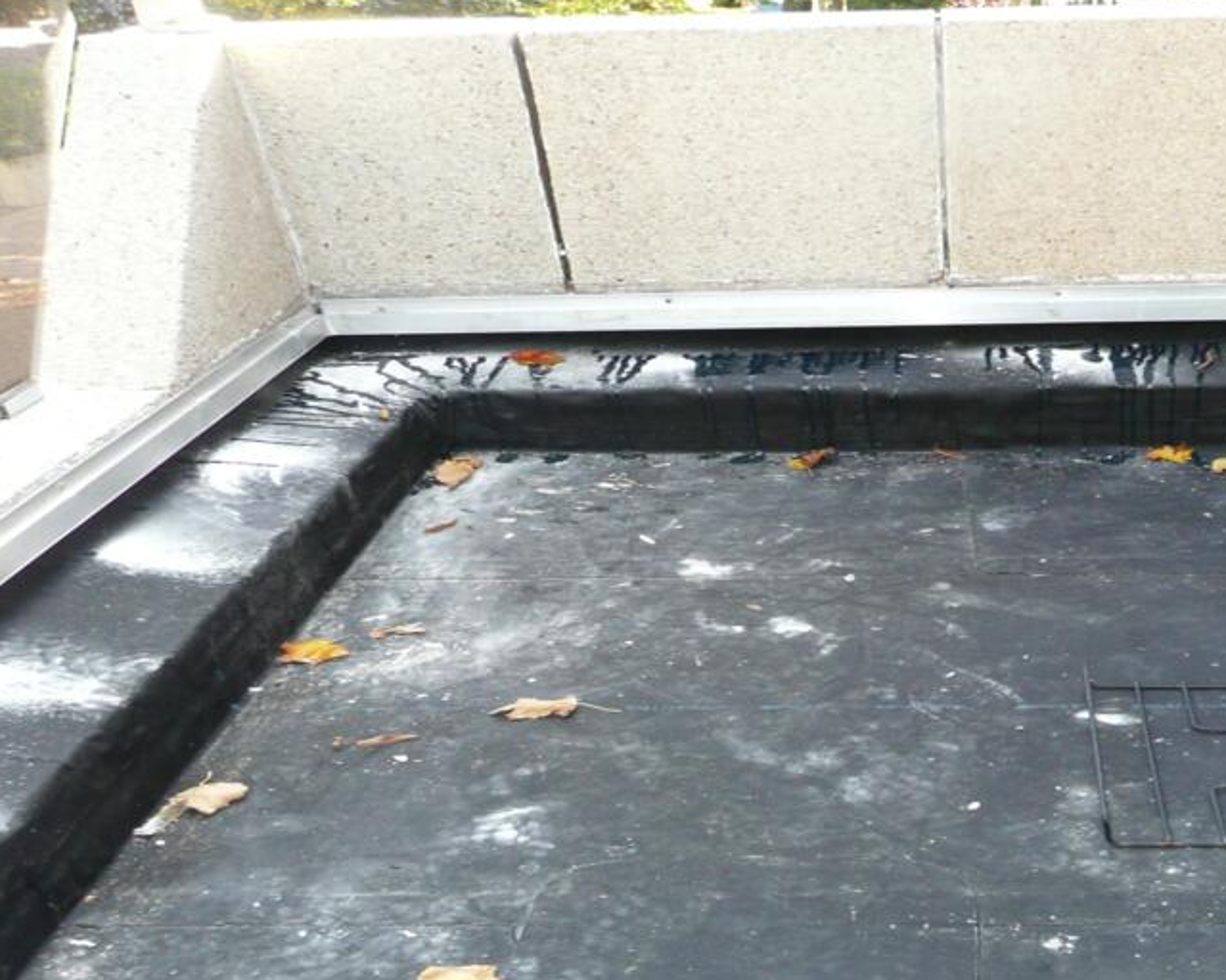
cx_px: 916
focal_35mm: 41
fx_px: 1488
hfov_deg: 43.4
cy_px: 666
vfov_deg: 36.1
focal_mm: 4.6
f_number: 3.3
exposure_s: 1/30
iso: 160
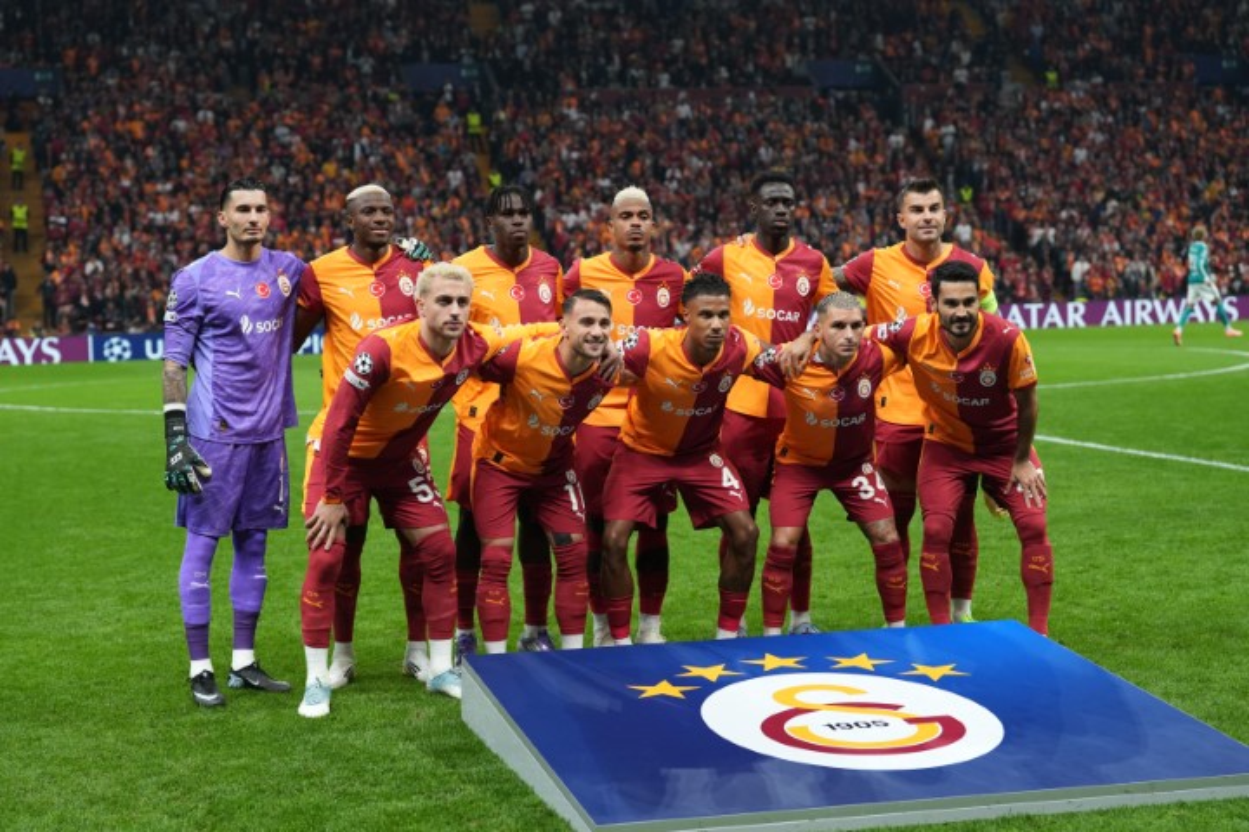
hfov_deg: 28.8
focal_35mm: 70
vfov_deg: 19.5
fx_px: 2428
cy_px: 416
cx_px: 624
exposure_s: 1/800
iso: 2000
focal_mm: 70
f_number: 3.5
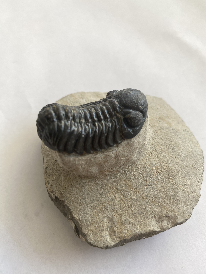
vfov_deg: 69.4
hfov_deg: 54.9
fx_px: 198
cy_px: 137
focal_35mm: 25
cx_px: 103
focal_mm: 4.25
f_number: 1.8
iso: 125
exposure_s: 1/118
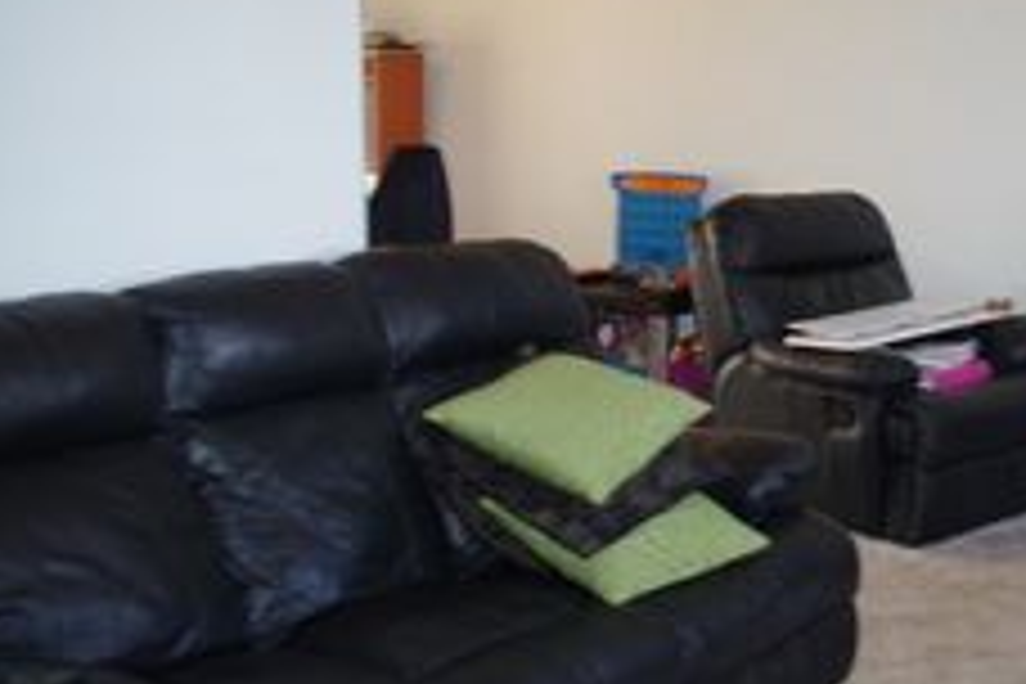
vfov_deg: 21.1
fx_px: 1824
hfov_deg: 29.5
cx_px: 1012
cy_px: 209
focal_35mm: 64
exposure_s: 1/20
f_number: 4
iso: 800
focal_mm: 21
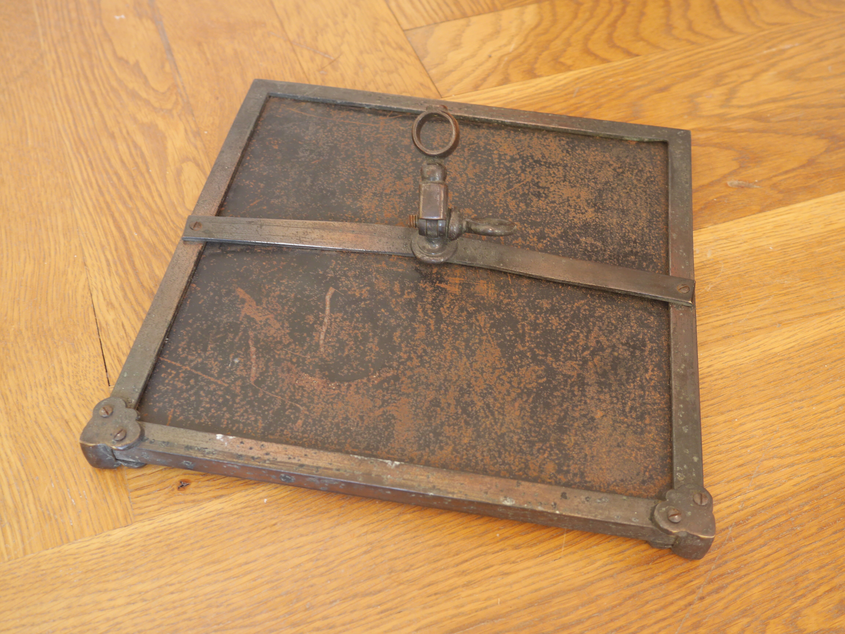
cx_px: 422
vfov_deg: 37.7
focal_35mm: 38
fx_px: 928
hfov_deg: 49.0
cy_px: 317
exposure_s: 1/6
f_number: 4.5
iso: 400
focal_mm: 19
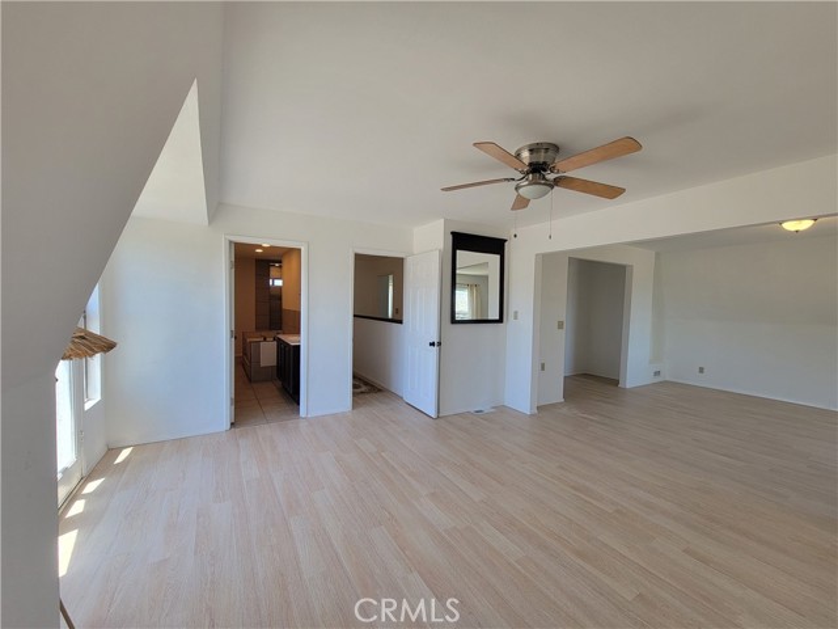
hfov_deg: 106.2
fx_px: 315
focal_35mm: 13
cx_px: 419
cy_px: 314
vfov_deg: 89.9
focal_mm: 2.2
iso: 64
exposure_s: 1/120
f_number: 2.2
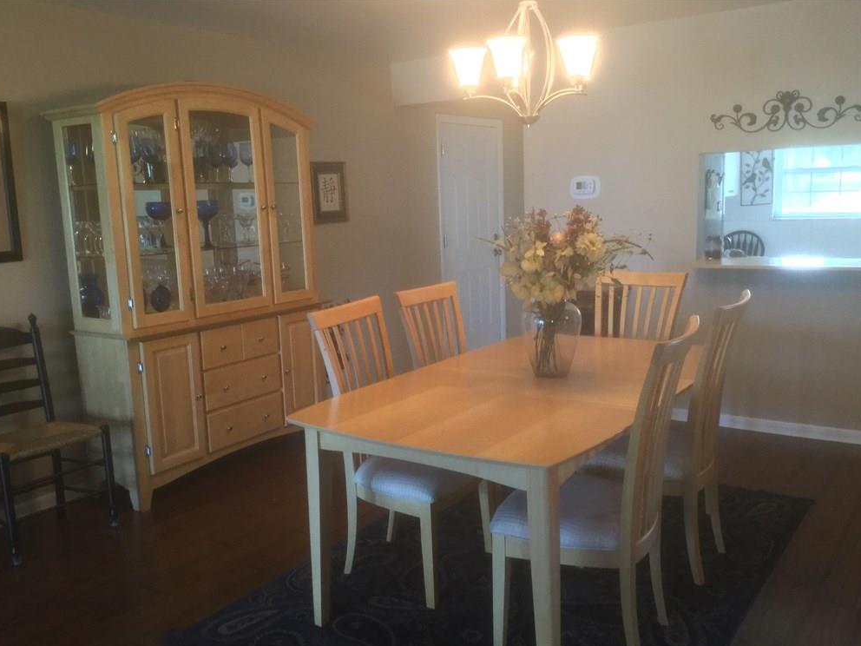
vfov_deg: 44.2
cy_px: 332
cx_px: 435
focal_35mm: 32
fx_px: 796
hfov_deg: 56.8
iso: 200
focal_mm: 3.3
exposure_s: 1/24
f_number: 2.4
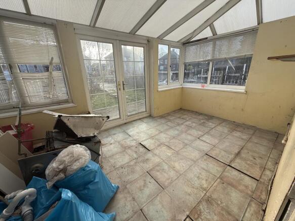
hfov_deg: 102.1
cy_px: 110
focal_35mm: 14
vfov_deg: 85.7
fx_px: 119
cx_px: 148
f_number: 2.2
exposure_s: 1/324
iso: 50
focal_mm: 2.22
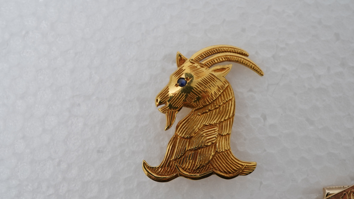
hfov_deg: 42.9
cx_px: 175
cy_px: 105
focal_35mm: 48
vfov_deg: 24.9
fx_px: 451
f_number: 22
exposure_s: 1/125
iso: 500
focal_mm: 30
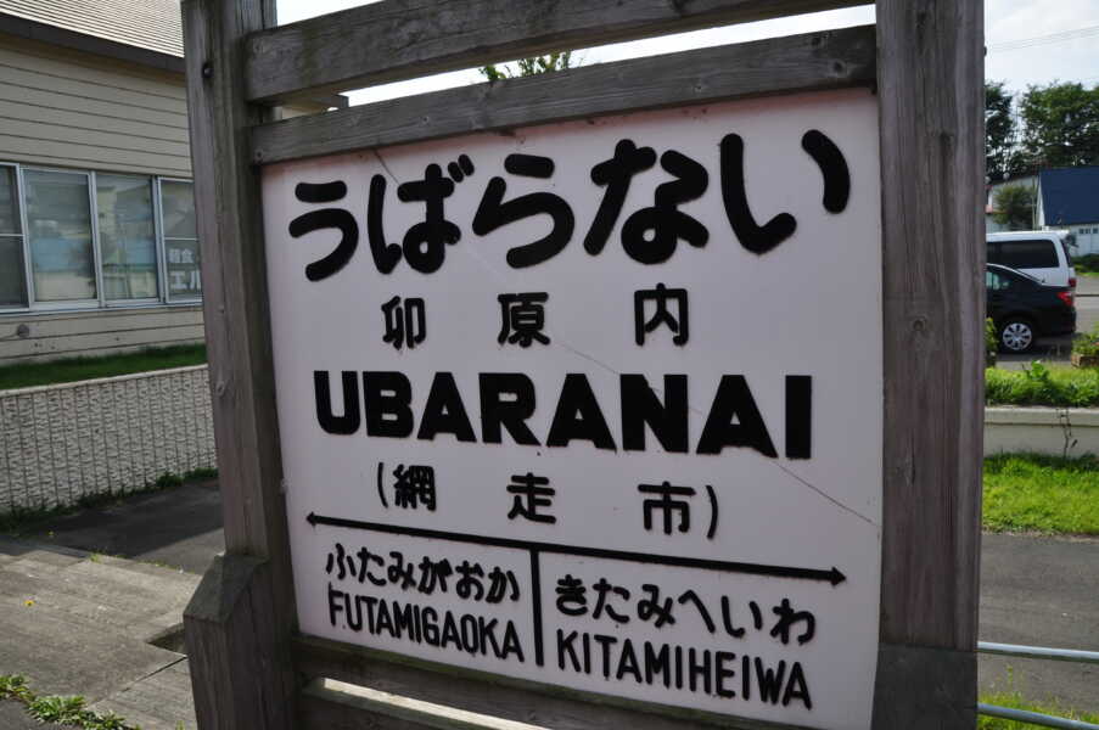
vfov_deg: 47.8
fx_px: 823
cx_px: 550
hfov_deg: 67.4
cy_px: 365
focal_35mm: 27
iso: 200
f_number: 10
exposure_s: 1/250
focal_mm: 18
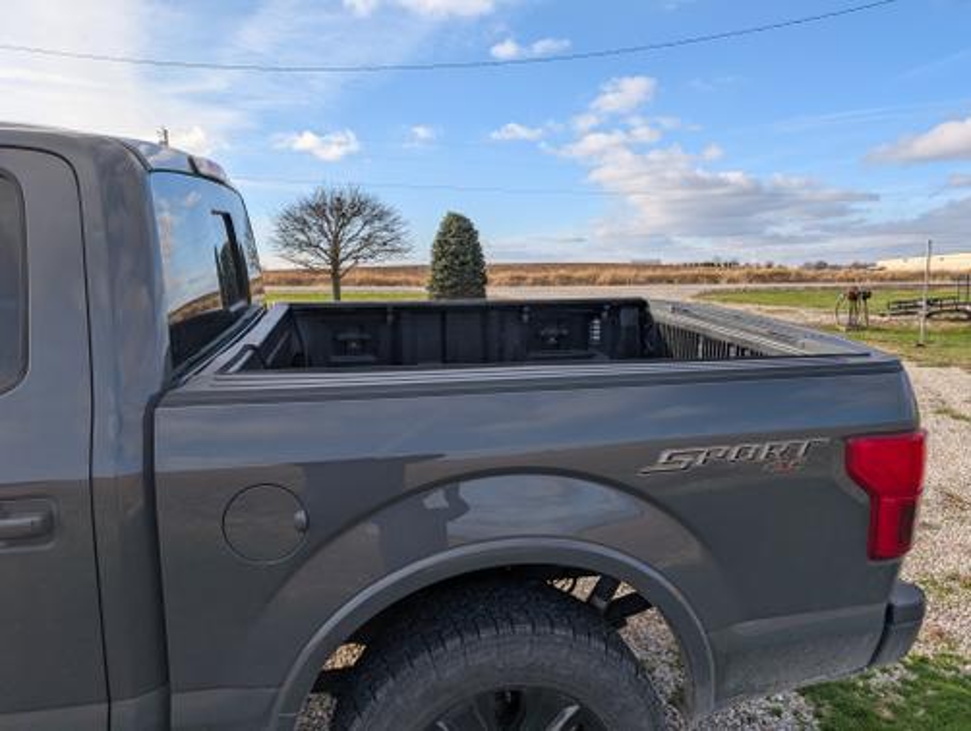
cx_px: 486
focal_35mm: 24
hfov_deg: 71.5
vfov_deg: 56.9
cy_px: 366
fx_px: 674
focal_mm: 6.9
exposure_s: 1/1073
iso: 21
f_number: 1.68
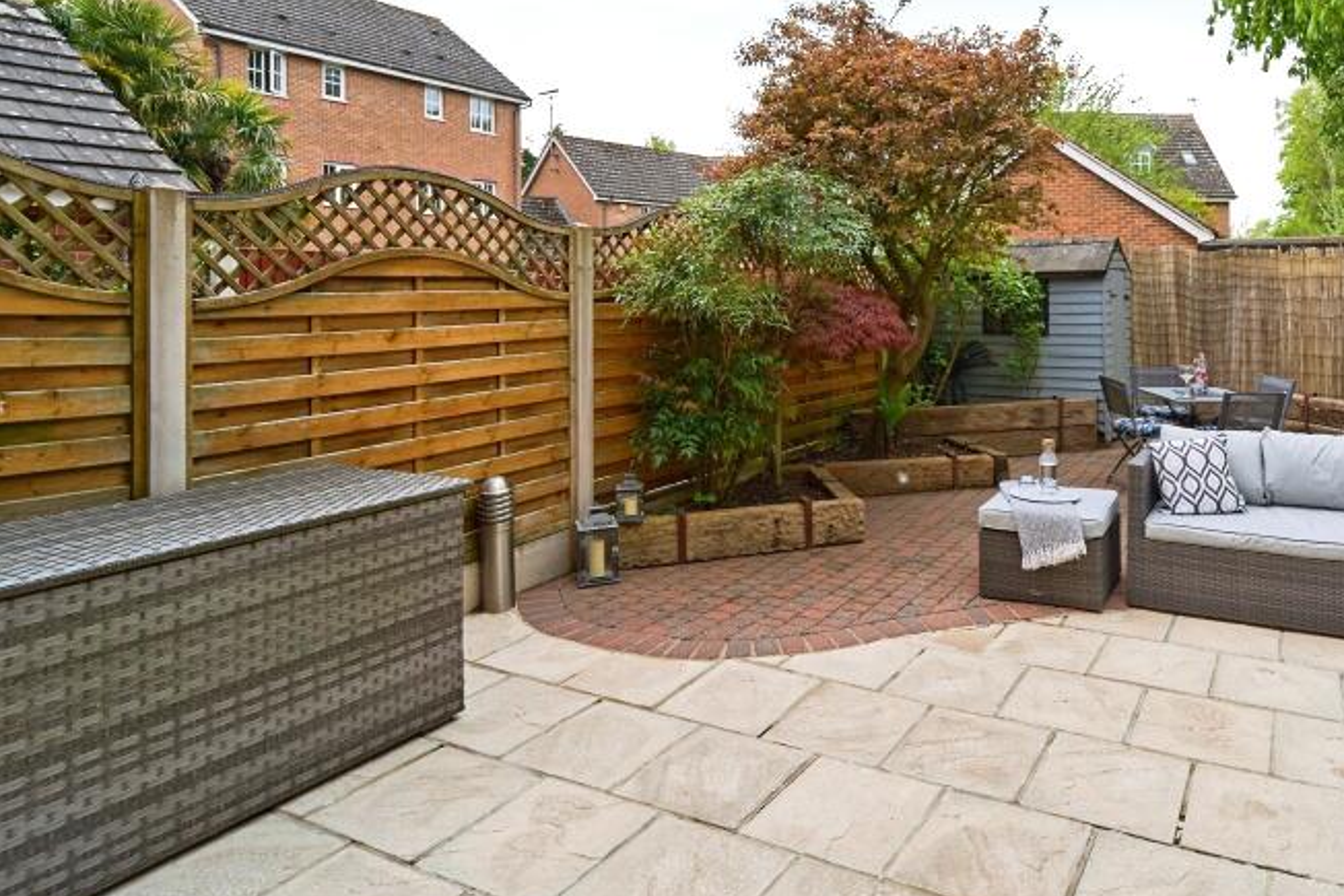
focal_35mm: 22
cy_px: 304
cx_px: 921
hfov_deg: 75.5
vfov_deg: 56.1
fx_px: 821
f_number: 8
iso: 400
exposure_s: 1/1250
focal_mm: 14
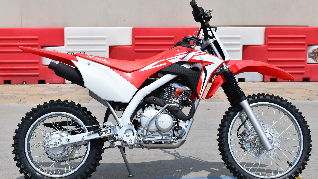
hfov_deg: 35.4
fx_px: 497
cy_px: 95
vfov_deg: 20.4
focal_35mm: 59
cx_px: 160
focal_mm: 32
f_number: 10
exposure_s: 1/400
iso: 100
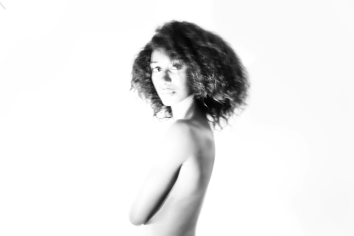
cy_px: 118
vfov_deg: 33.4
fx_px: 393
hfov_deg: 48.4
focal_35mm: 40
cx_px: 177
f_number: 3.5
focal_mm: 40
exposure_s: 20
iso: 500
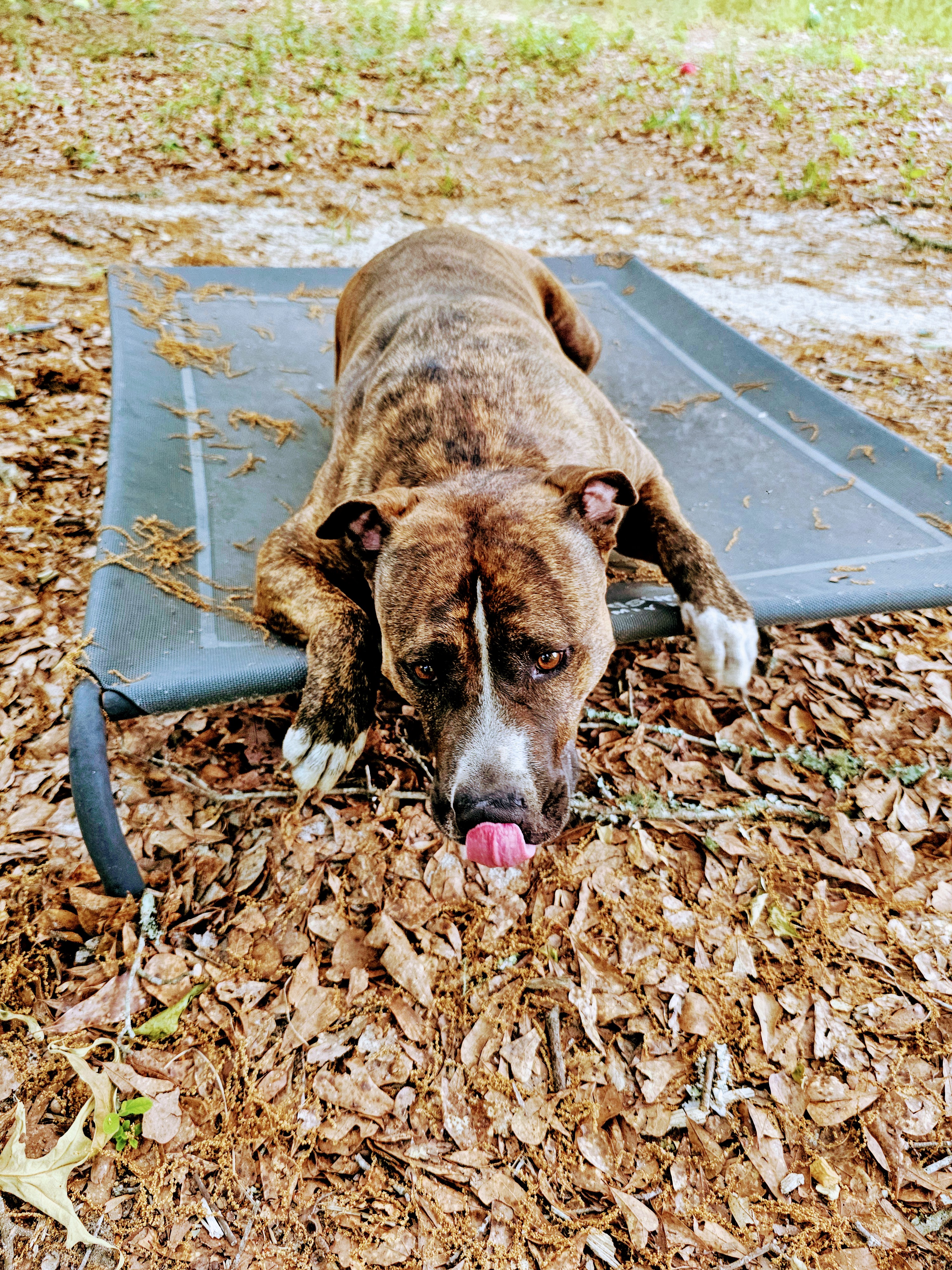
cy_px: 635
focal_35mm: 23
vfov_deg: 73.9
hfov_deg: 58.9
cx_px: 476
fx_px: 843
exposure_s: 1/359
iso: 160
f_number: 1.7
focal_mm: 6.3
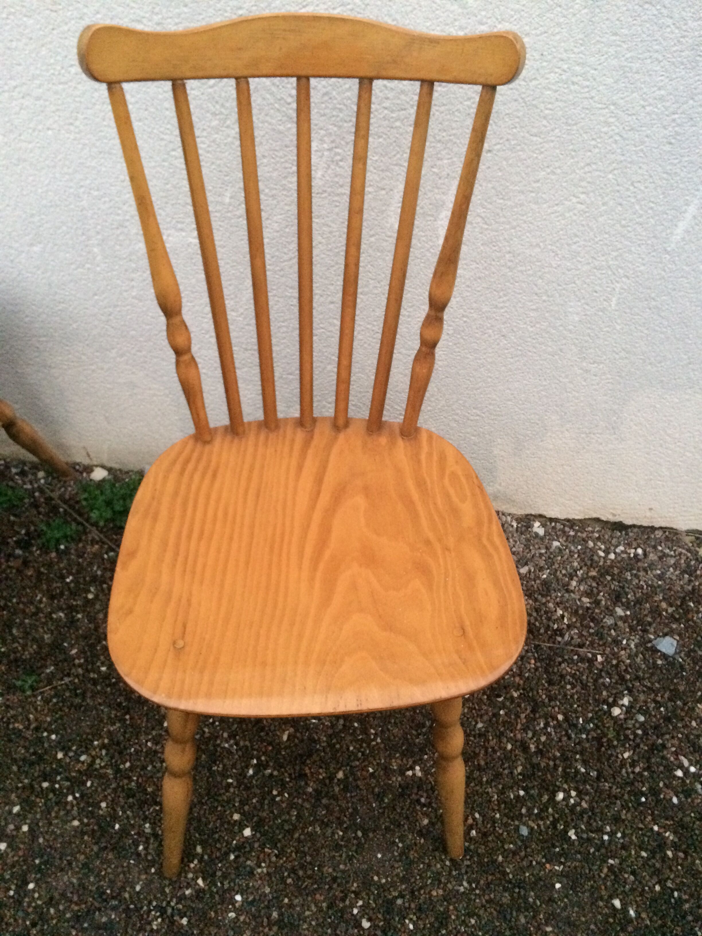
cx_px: 351
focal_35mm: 29
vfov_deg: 61.7
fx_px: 784
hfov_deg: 48.2
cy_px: 468
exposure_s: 1/17
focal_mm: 4.15
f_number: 2.2
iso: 400
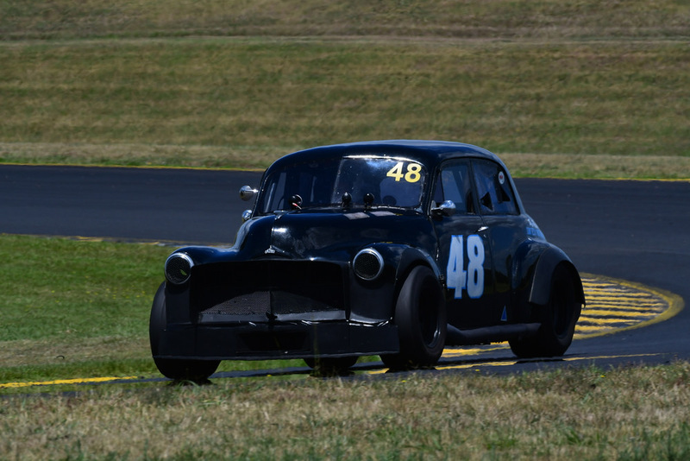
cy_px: 230
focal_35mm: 480
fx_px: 9203
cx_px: 345
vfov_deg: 2.9
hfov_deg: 4.3
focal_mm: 320
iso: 250
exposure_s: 1/640
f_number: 13
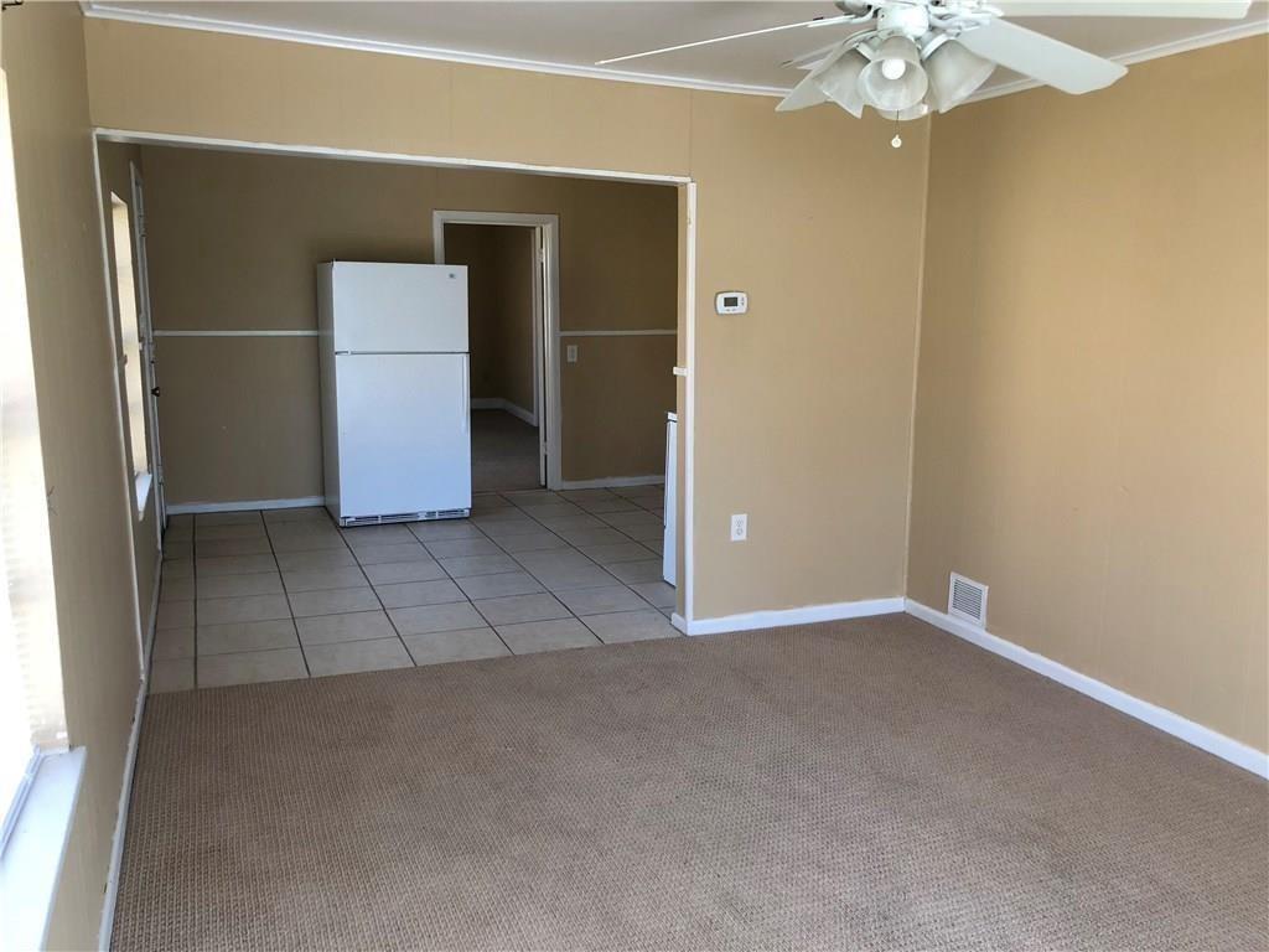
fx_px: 1026
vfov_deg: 49.7
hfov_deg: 63.4
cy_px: 476
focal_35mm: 28
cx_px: 634
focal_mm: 4
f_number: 1.8
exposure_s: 1/40
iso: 25
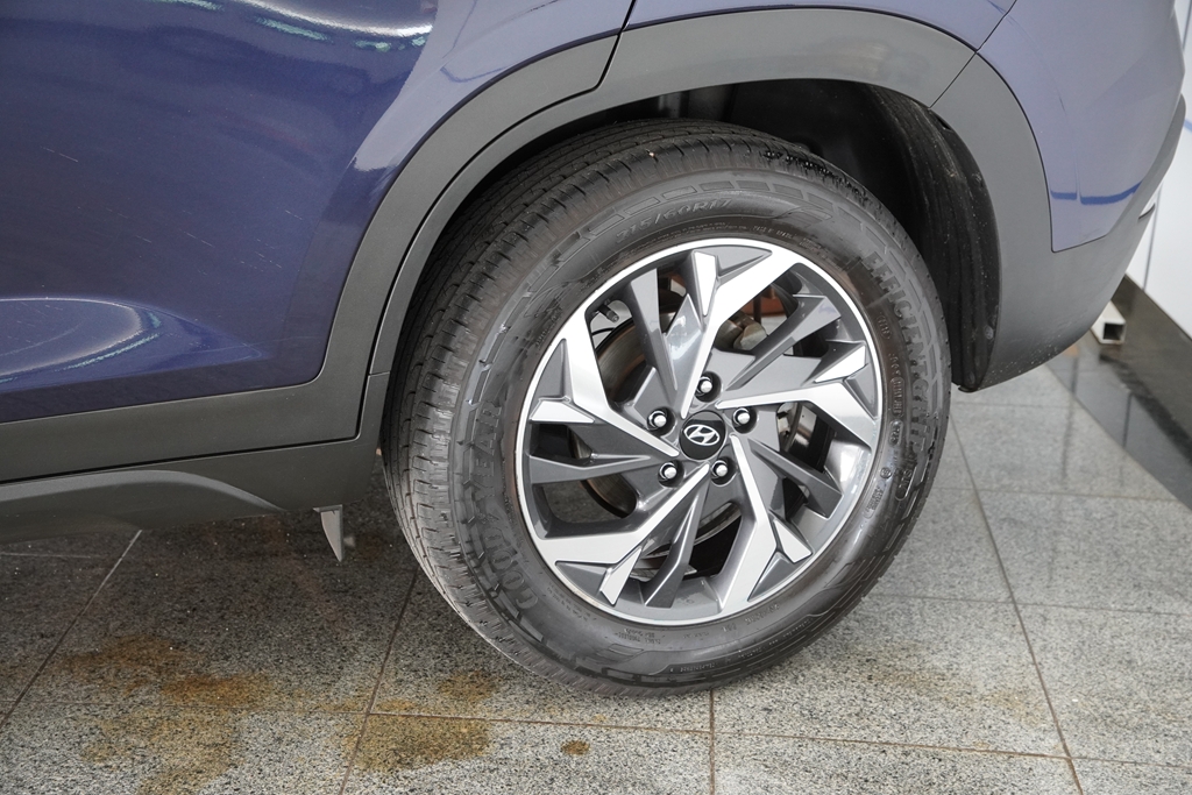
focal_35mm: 60
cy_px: 398
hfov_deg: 33.4
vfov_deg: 22.6
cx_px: 596
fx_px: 1987
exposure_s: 1/160
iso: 1250
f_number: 4
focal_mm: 40
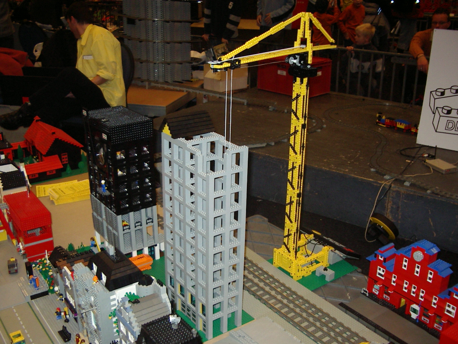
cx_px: 229
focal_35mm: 38
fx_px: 503
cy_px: 172
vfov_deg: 37.7
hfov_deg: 49.0
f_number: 2.6
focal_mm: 5.8
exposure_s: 1/60
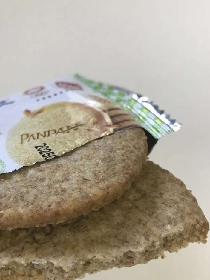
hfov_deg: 33.1
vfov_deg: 43.7
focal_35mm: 43
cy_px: 164
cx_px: 58
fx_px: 348
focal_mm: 3.99
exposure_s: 1/25
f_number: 1.8
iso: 32
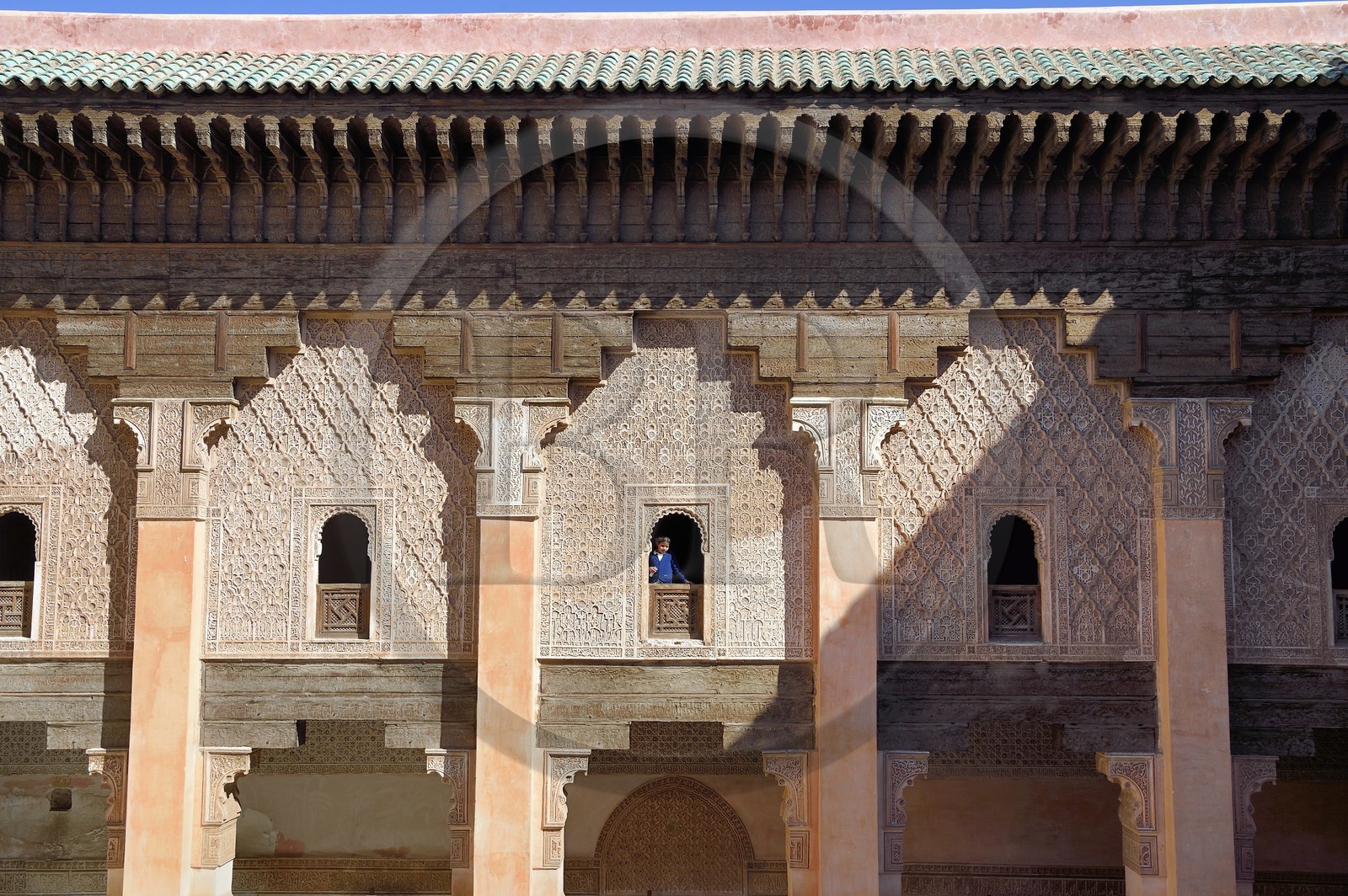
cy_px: 448
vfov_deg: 35.0
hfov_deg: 50.7
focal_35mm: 38
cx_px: 674
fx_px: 1422
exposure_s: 1/250
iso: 160
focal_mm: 38
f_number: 10
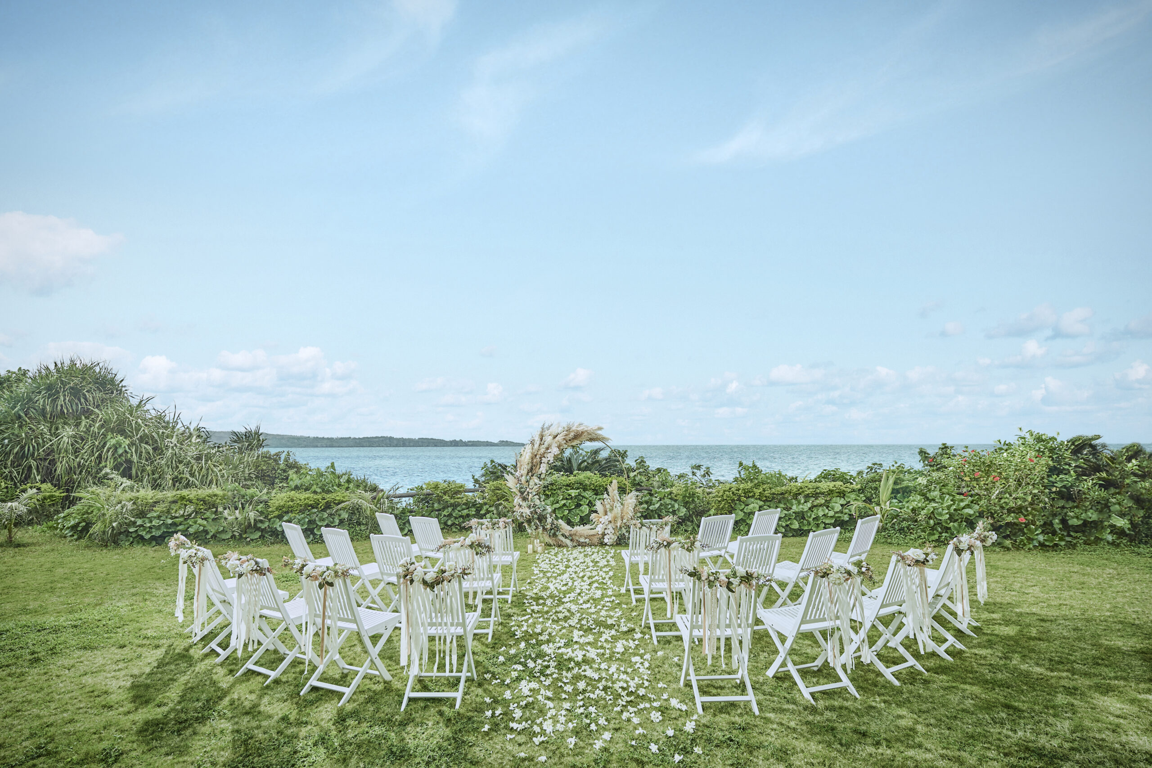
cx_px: 576
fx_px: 544
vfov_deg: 70.4
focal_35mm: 17
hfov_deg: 93.3
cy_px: 384
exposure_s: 1/250
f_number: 4
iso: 160
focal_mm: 17
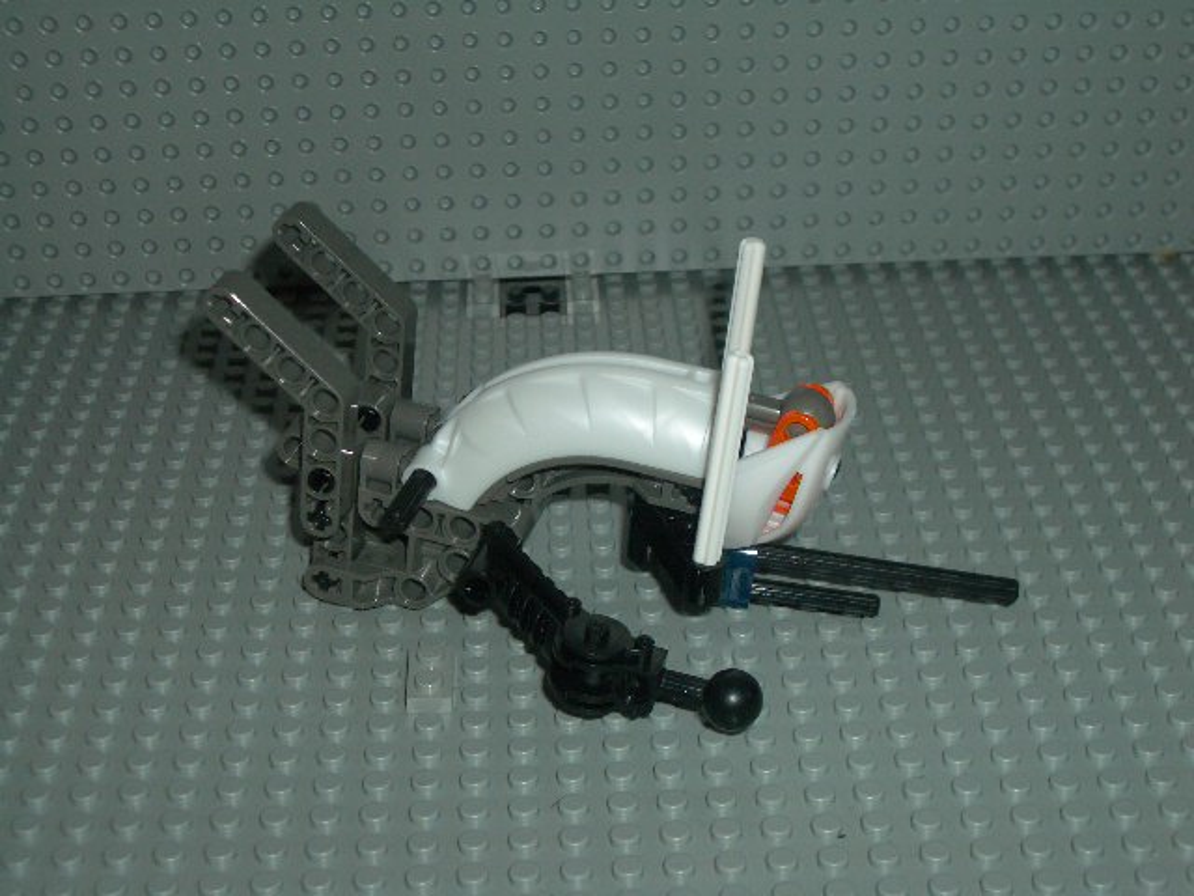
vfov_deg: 23.7
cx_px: 597
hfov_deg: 31.2
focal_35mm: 62
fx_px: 2139
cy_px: 448
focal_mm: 10.2
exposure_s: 1/60
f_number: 3.5
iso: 100
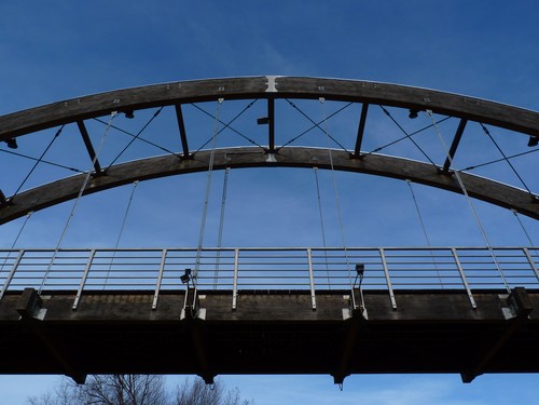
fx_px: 420
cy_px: 202
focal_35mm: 27
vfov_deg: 51.4
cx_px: 270
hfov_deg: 65.3
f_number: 5.6
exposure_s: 1/320
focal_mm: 4.8
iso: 80
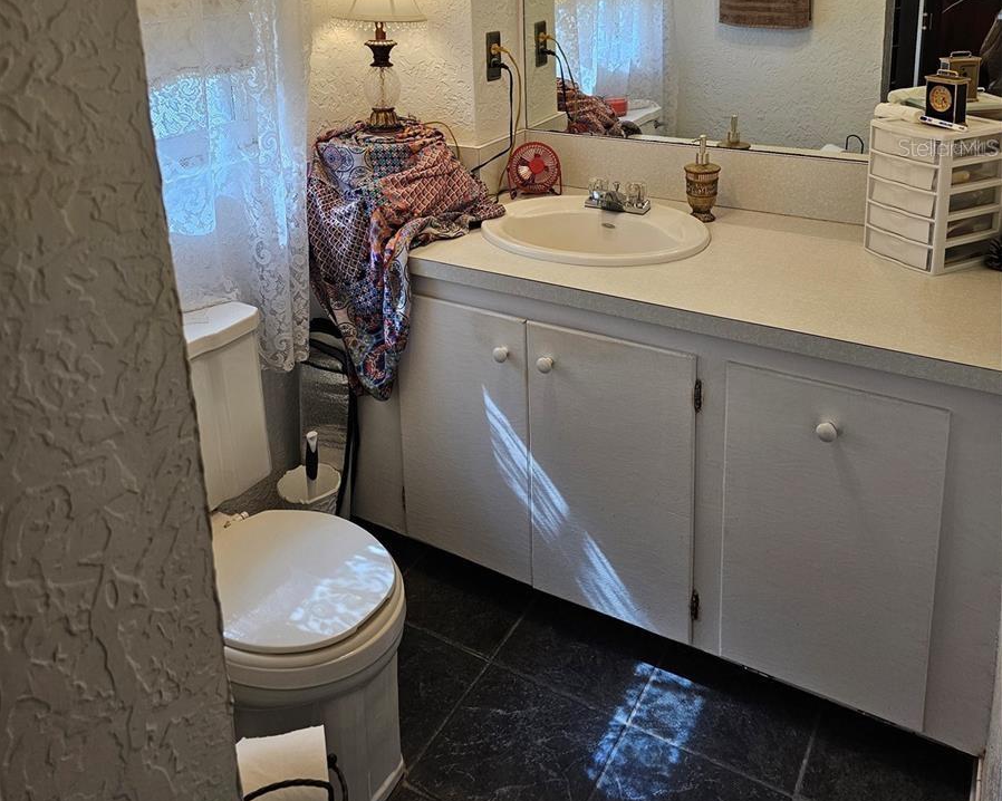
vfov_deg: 45.7
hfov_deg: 58.8
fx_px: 889
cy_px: 147
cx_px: 501
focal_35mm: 30
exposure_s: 1/180
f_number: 1.7
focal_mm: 6.3
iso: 160
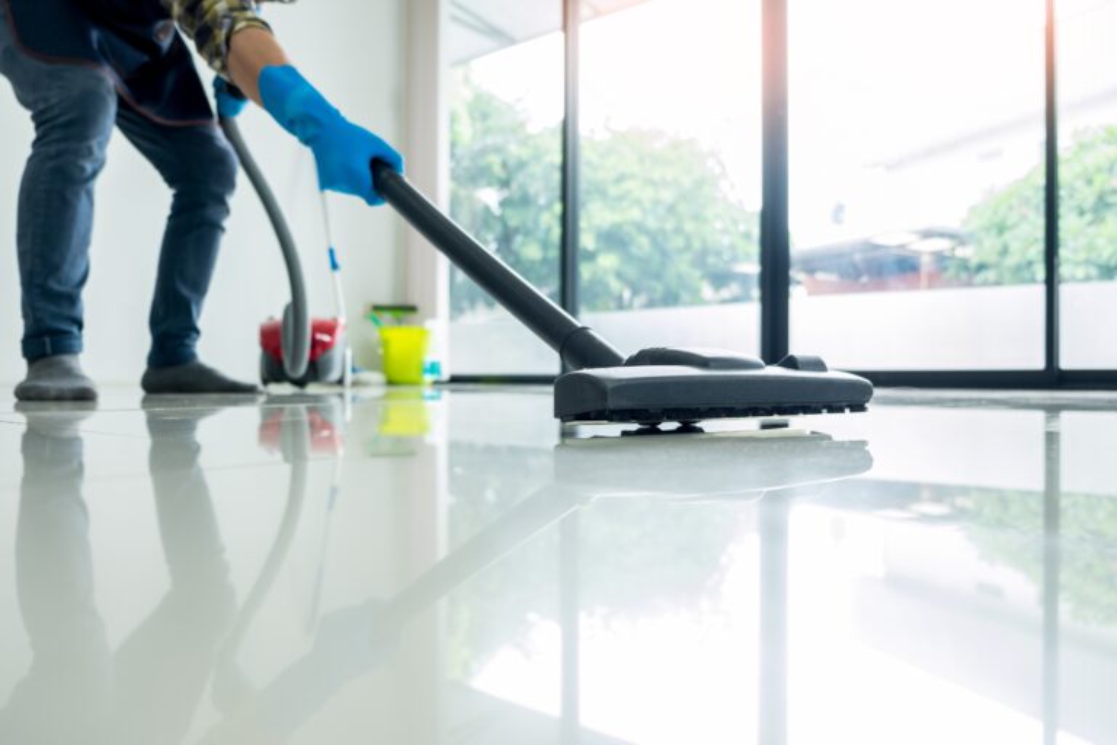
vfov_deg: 47.9
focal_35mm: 27
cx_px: 558
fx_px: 838
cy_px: 372
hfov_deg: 67.4
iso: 400
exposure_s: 1/100
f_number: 2.8
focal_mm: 18
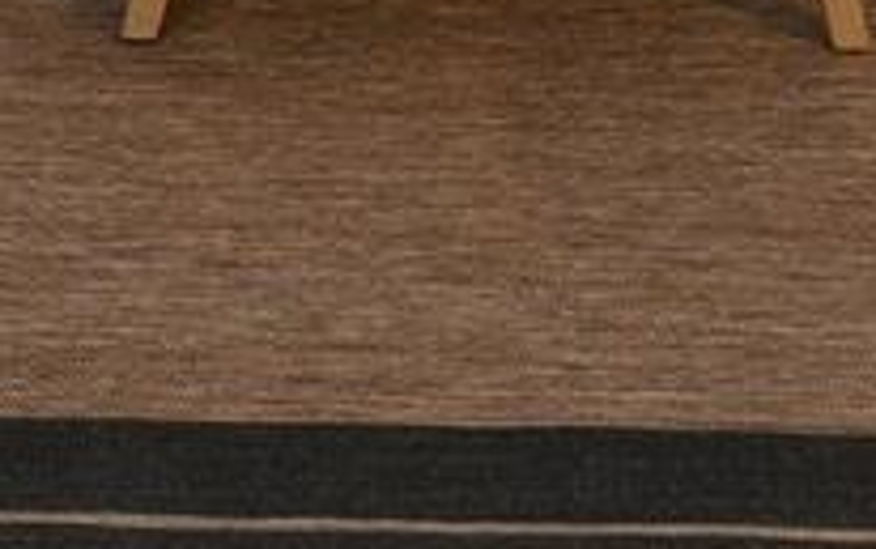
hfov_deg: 14.5
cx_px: 498
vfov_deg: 7.3
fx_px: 3439
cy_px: -1445
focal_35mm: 144
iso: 100
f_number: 8
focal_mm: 19.4
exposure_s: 1
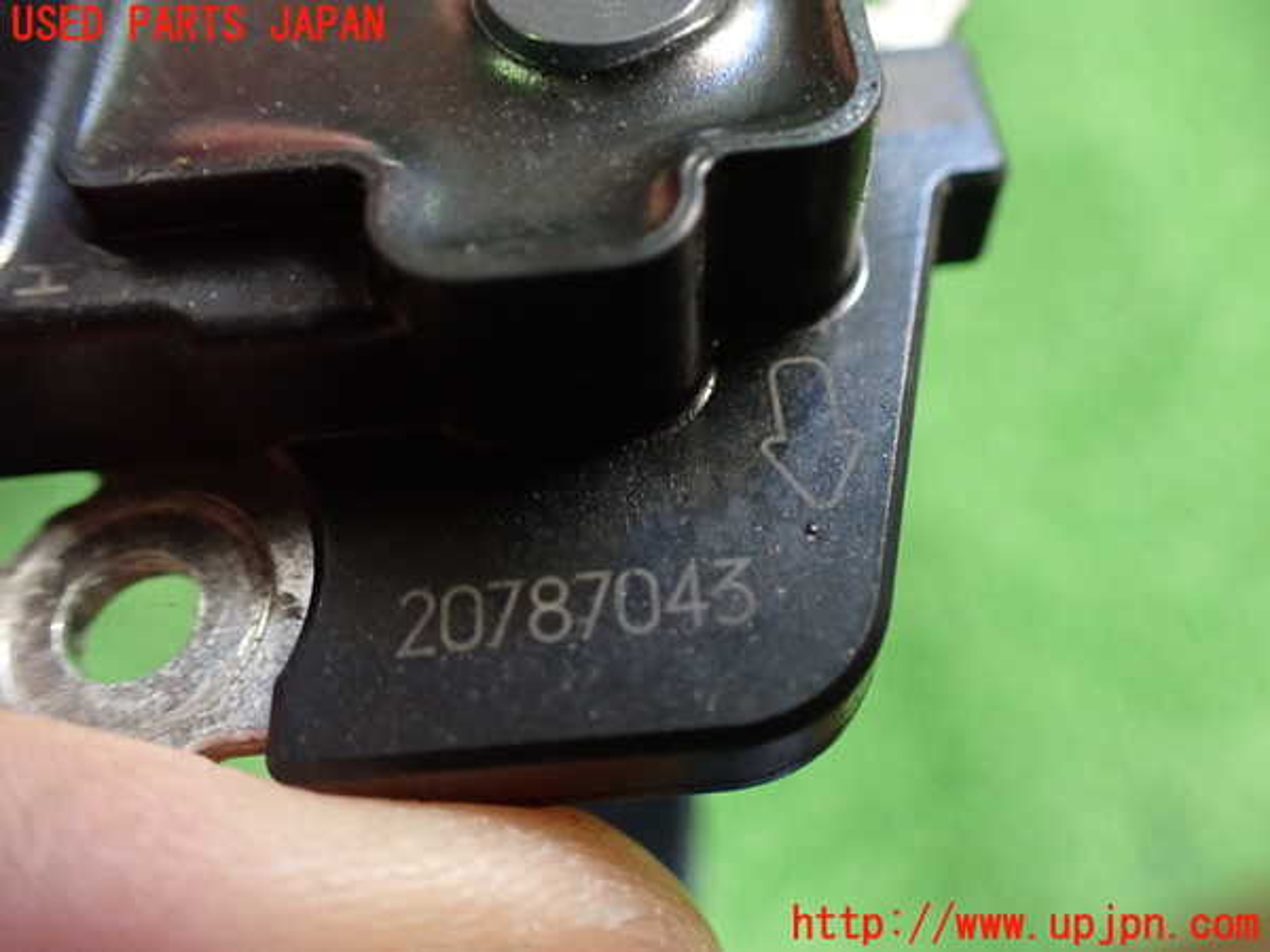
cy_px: 476
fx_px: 1101
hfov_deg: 60.0
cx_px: 635
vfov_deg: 46.8
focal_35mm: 30
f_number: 2.3
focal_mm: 5.4
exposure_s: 1/40
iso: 800
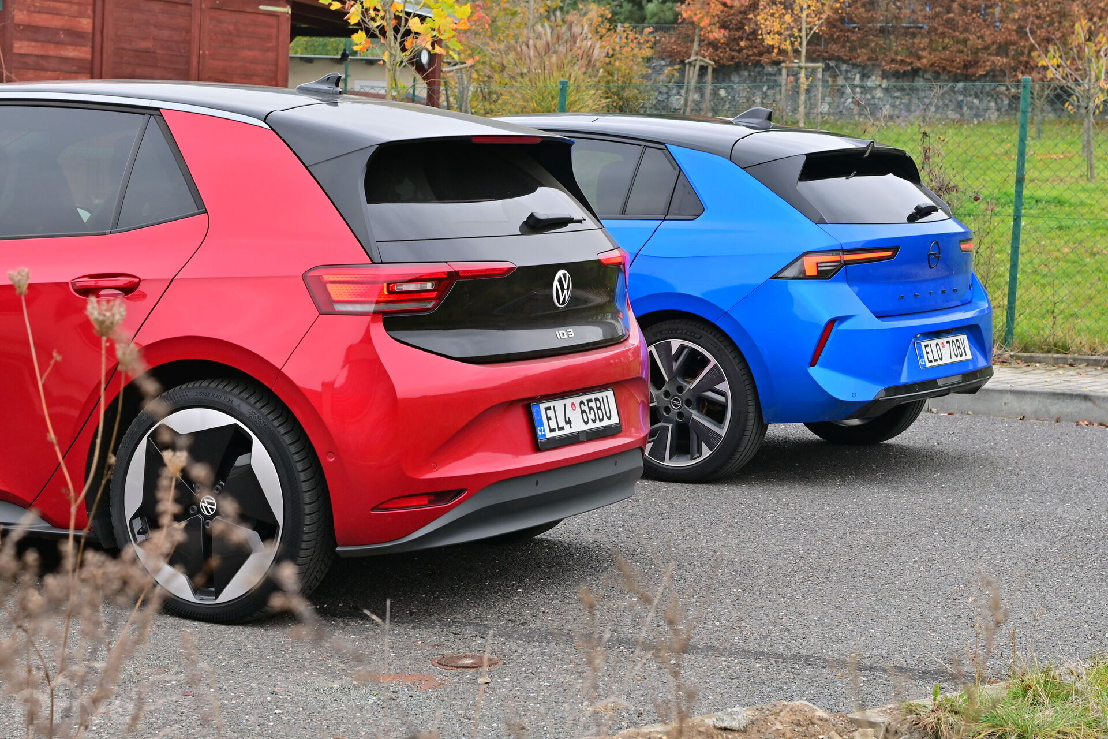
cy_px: 370
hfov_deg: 27.0
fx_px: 2308
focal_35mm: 75
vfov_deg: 18.2
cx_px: 554
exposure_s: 1/160
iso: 250
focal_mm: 50
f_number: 6.3
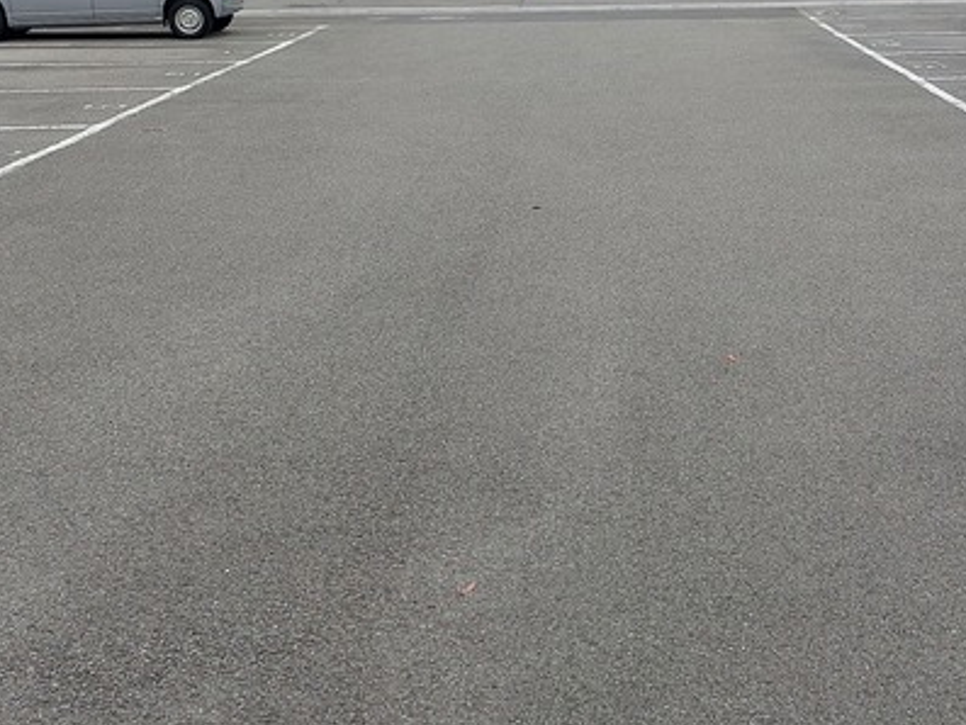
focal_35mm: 58
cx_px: 594
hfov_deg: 33.1
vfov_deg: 24.7
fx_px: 1619
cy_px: 102
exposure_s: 1/502
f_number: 1.8
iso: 25
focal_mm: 5.23
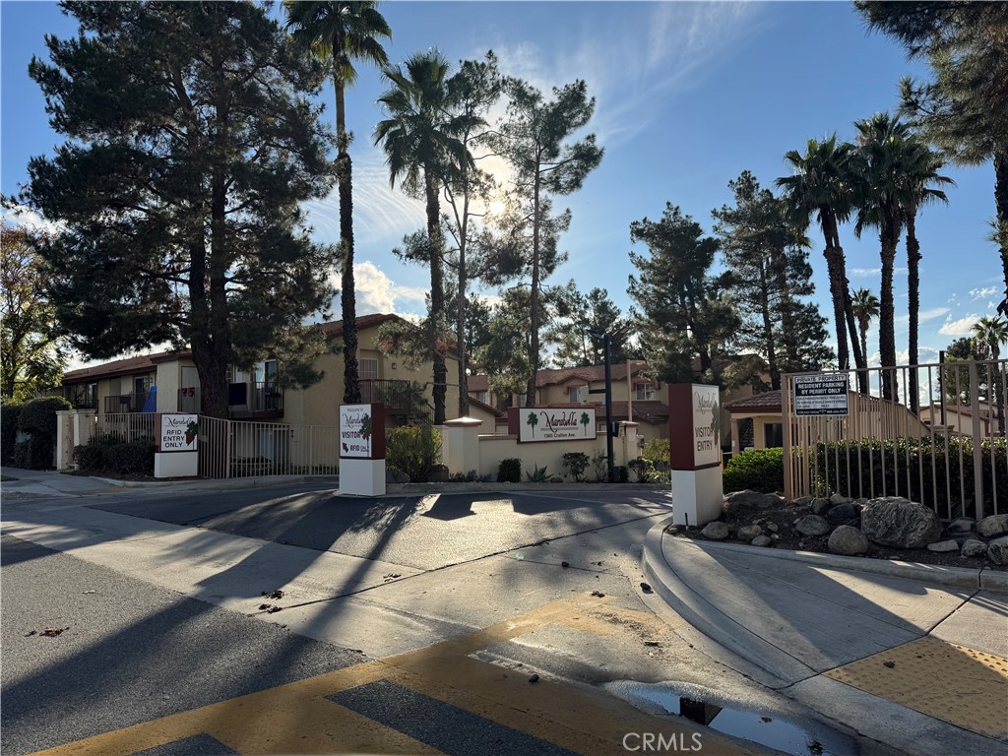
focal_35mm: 24
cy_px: 378
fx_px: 699
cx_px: 504
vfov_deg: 56.8
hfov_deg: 71.6
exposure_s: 1/4950
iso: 80
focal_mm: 6.76
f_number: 1.78
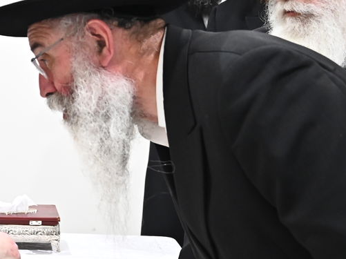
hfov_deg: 21.7
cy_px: 117
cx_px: -25
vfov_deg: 17.1
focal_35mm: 86
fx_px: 859
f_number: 3.8
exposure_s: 1/200
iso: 3200
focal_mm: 32
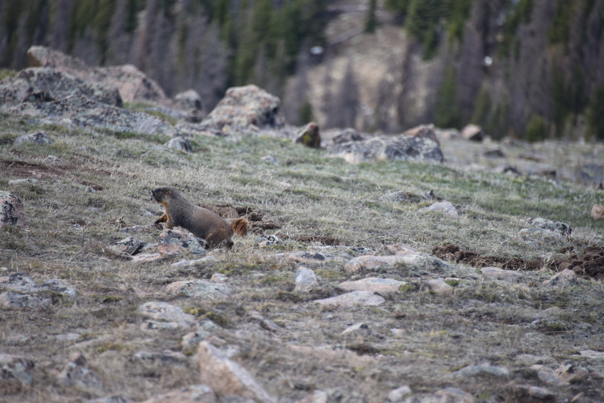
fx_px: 5034
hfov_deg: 6.9
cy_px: 202
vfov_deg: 4.6
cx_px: 302
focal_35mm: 300
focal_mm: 300
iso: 640
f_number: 5.6
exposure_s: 1/640
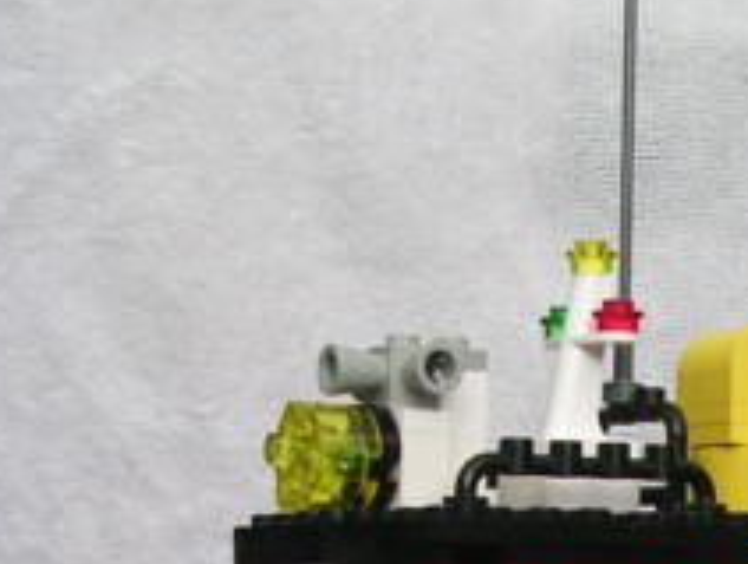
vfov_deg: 12.3
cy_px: 823
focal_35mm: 115
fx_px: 2489
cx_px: 744
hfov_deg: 16.7
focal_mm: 5.8
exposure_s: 1/3.2
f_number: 2.8
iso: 200
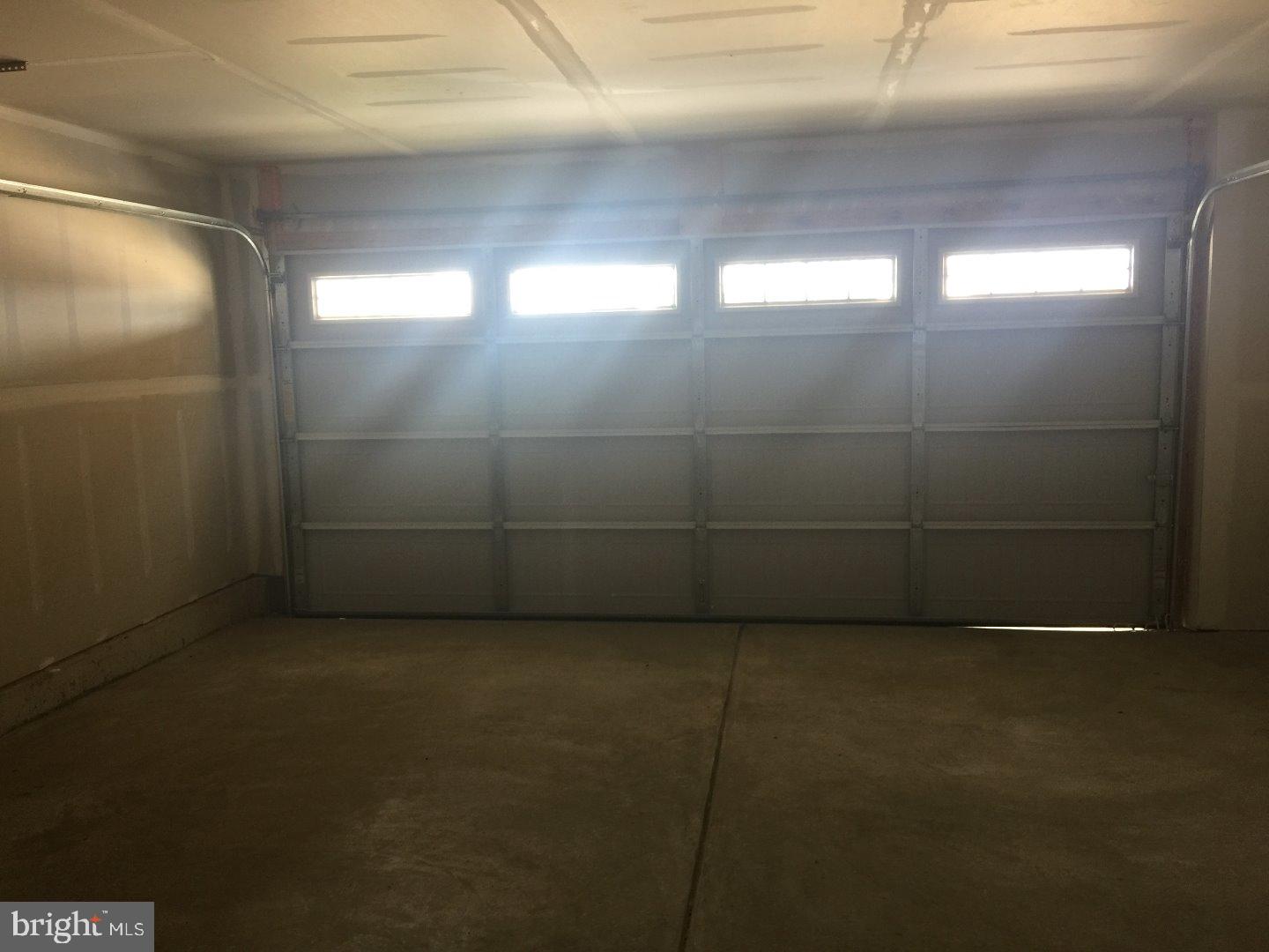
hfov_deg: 61.7
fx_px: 1063
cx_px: 634
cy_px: 476
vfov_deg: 48.2
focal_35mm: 29
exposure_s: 1/15
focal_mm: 4.15
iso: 50
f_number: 2.2
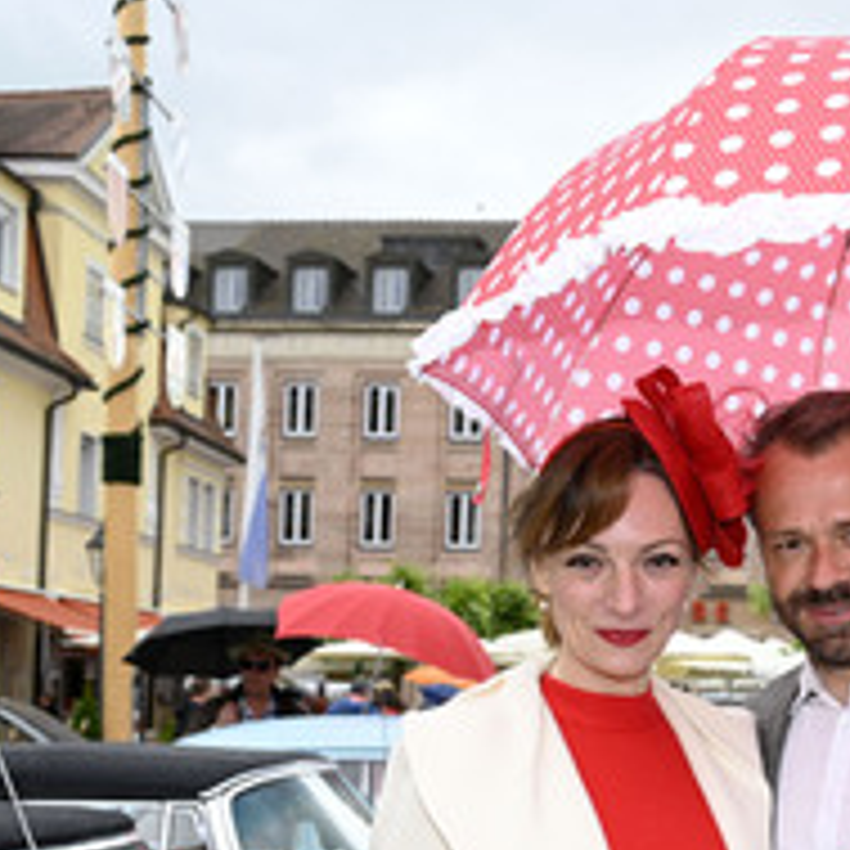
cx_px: 663
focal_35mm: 68
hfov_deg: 25.0
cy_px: 652
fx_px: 1890
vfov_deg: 25.0
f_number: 6.3
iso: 320
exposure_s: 1/160
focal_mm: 33.5
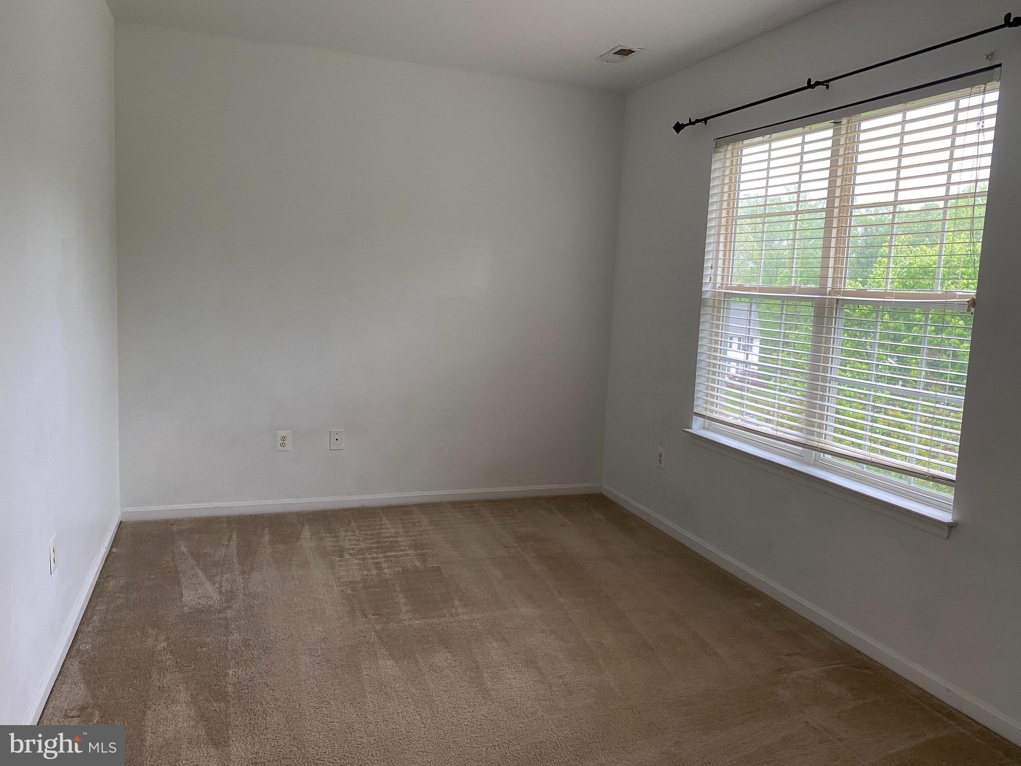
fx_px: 767
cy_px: 383
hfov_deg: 67.3
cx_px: 510
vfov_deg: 53.1
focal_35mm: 26
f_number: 1.8
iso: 100
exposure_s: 1/60
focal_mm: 4.25
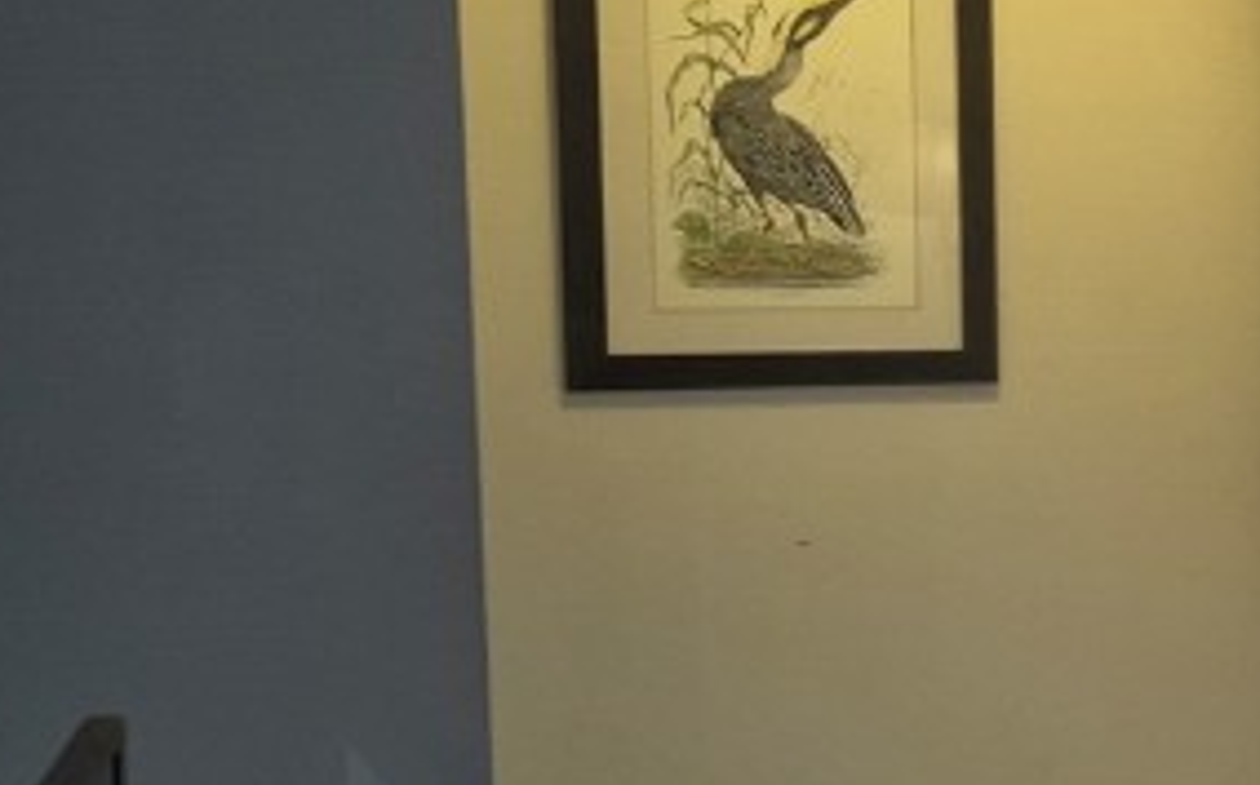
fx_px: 3019
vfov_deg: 14.8
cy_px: 483
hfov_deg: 19.1
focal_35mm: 88
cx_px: 2134
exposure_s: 1/24
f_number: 1.8
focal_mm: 5.4
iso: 125
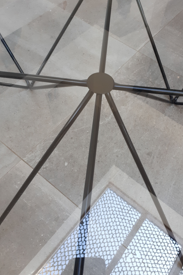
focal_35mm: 29
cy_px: 133
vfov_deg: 63.6
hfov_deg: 44.8
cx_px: 105
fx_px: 221
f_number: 1.9
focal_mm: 3.6
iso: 80
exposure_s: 1/30
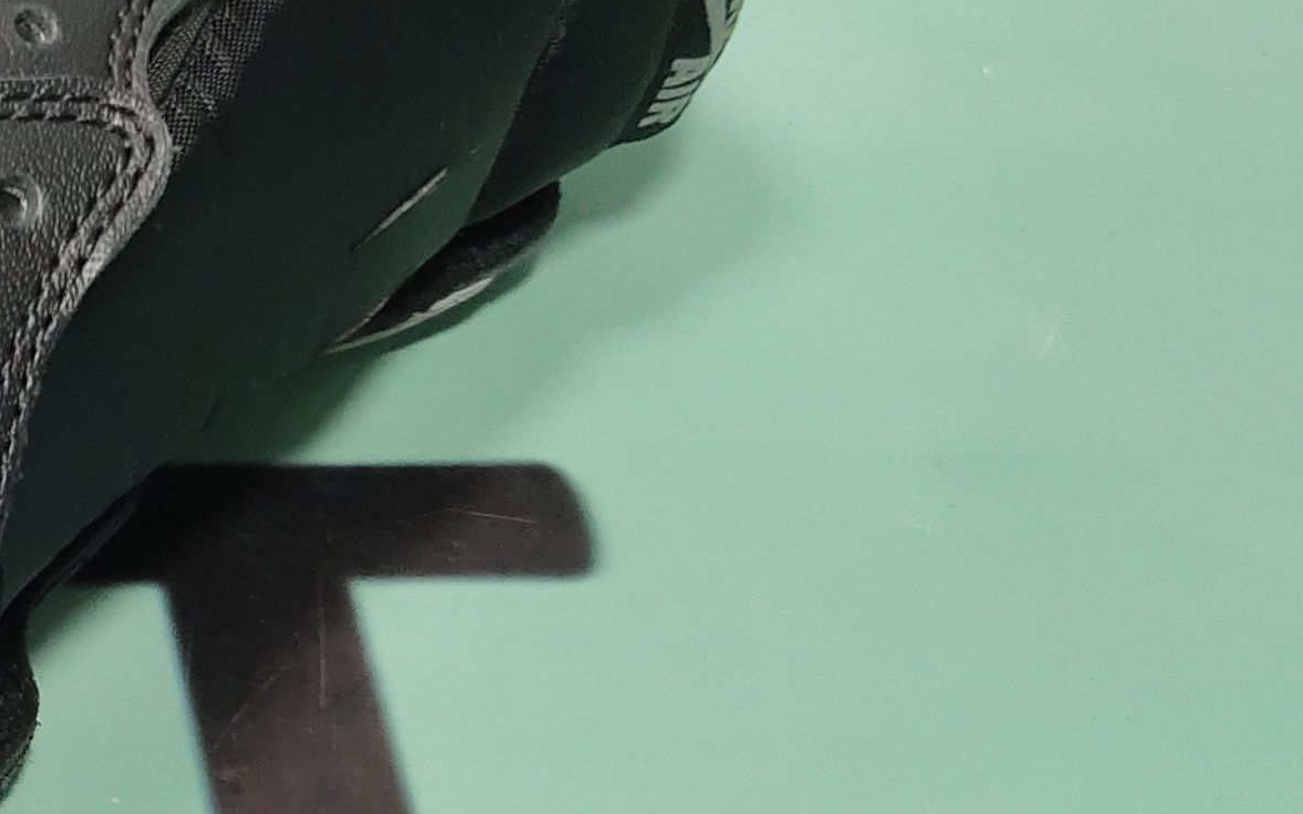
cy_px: 476
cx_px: -825
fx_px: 3871
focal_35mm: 109
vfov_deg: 12.0
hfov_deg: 16.8
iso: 196
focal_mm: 4.35
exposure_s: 1/100
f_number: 1.79
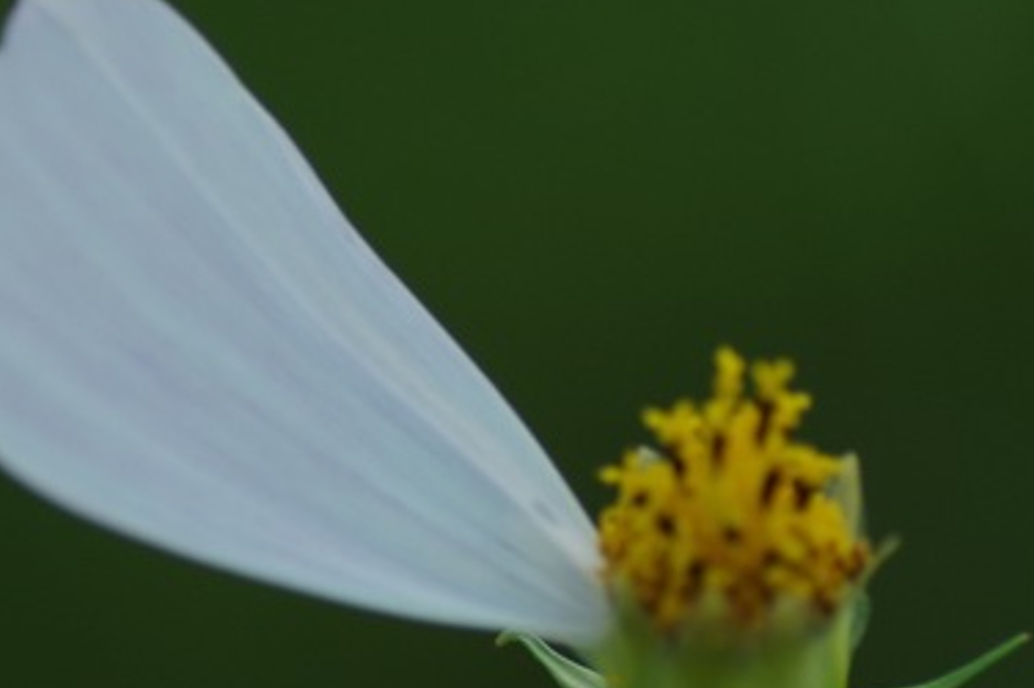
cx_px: 253
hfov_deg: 5.6
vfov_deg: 3.7
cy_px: 336
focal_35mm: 368
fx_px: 10560
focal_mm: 90
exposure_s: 1/125
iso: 200
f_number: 2.8
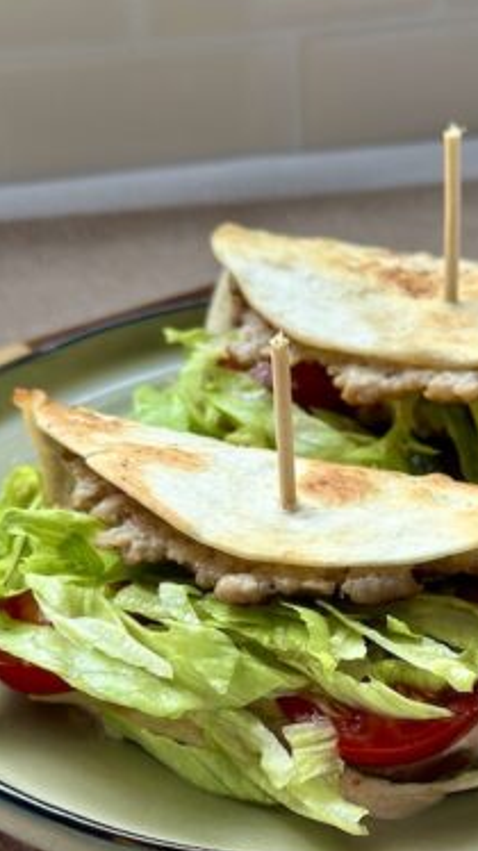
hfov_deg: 14.2
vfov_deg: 25.0
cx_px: 471
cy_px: 646
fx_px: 1895
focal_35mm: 84
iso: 64
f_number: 1.78
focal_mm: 6.86
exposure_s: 1/121
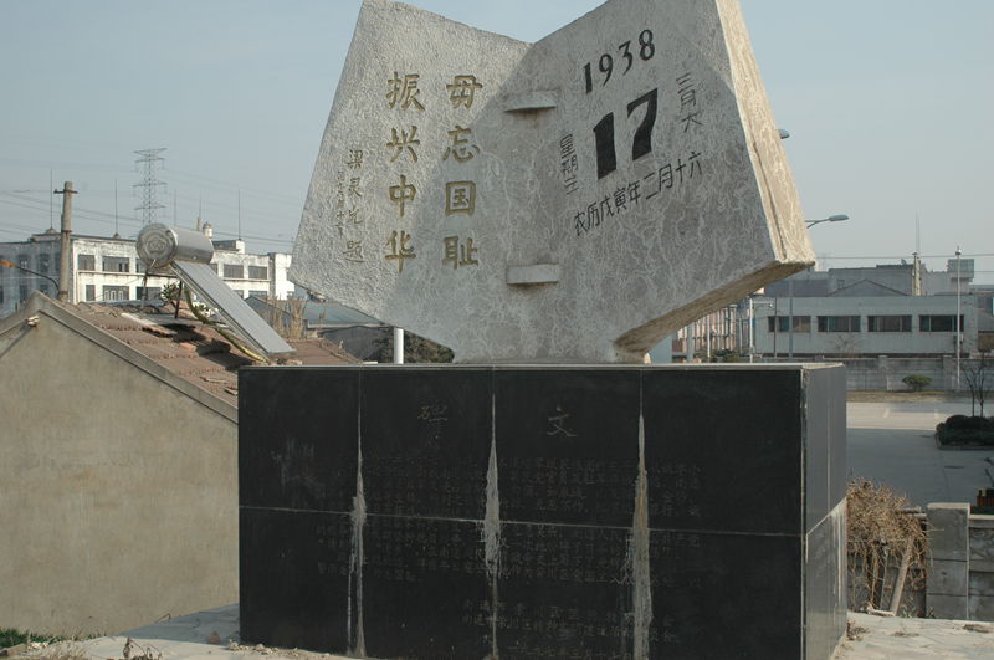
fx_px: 1158
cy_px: 330
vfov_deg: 31.8
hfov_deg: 46.5
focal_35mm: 42
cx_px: 497
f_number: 10
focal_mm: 28
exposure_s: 1/200
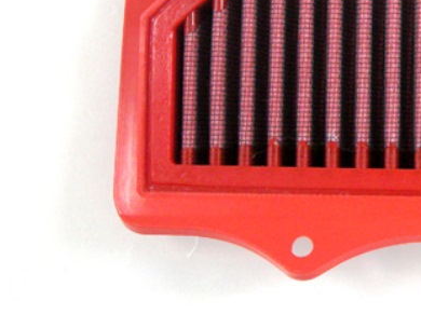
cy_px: 61
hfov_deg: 19.9
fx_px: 1118
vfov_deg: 15.9
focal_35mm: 92
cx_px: 521
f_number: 2.8
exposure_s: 1/60
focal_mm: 5.7
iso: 252
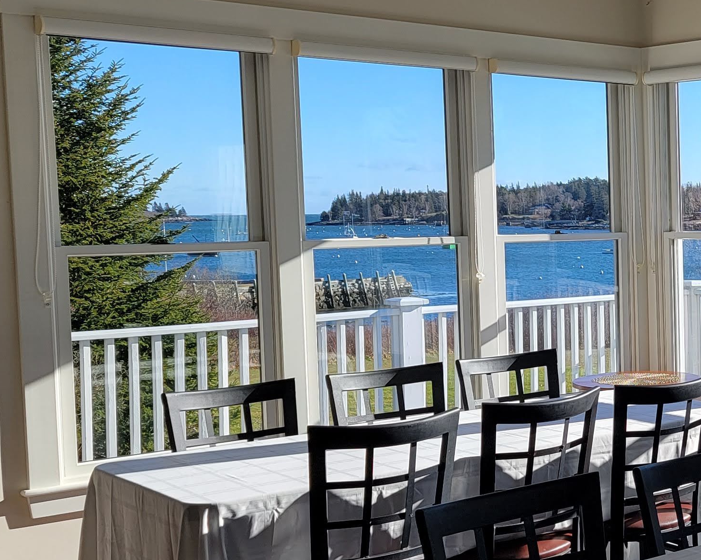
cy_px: 308
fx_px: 1328
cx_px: 868
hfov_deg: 26.0
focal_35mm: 64
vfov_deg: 23.8
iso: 16
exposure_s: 1/403
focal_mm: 6.7
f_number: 1.8
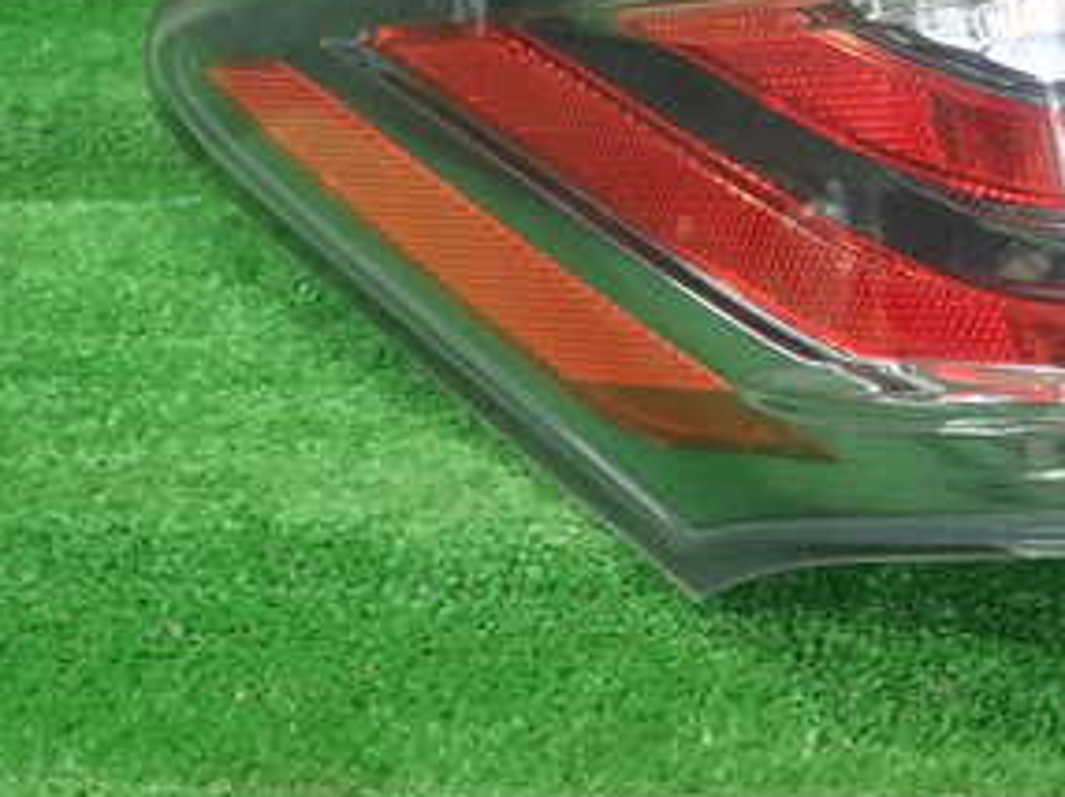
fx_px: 1937
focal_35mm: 63
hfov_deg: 29.5
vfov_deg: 23.1
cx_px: 961
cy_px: 250
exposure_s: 1/125
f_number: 2.3
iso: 320
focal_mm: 5.5
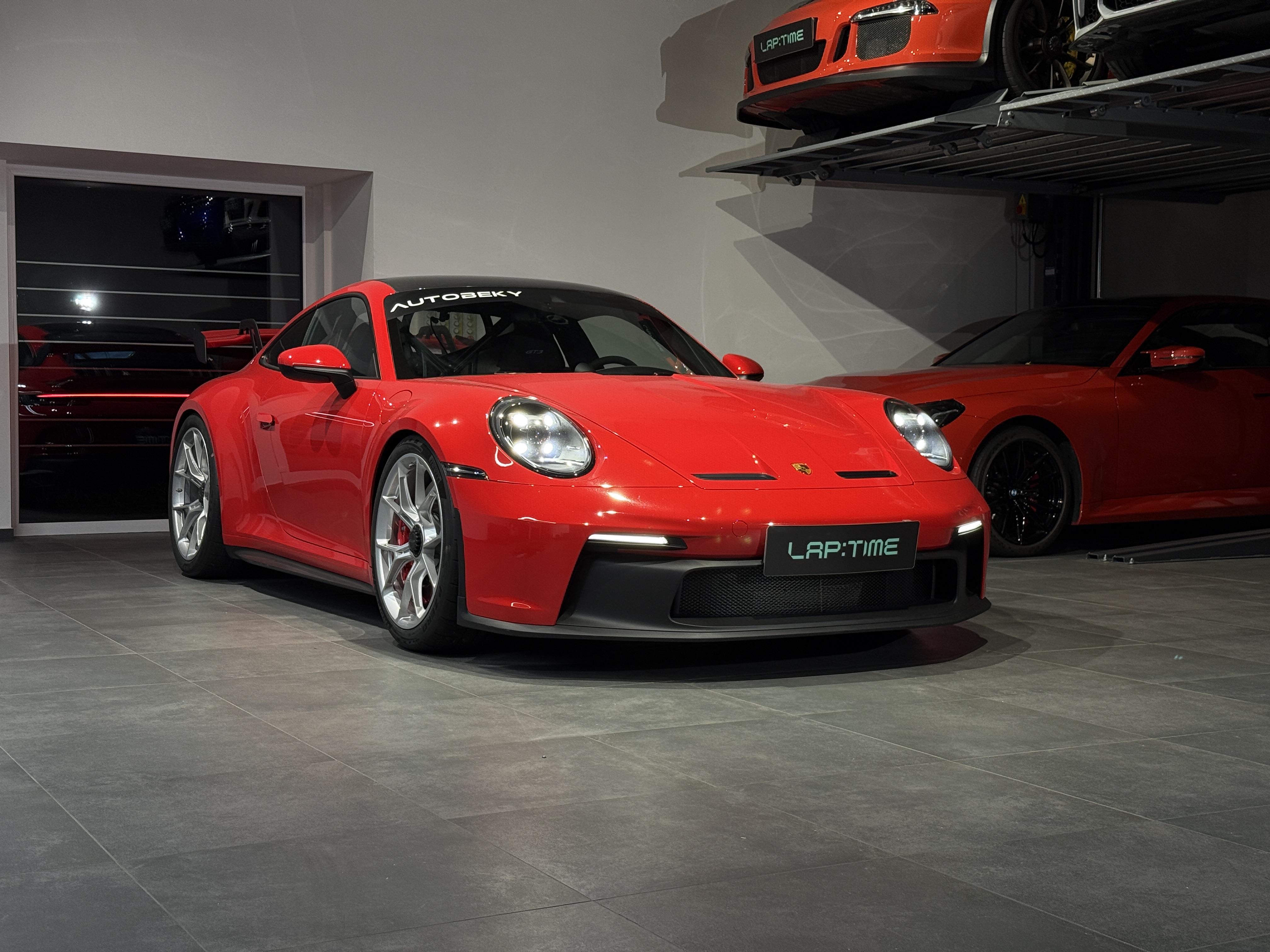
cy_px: 476
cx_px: 635
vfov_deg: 30.3
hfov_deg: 39.7
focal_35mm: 48
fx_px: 1761
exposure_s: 1/50
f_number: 1.78
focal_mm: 6.76
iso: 64
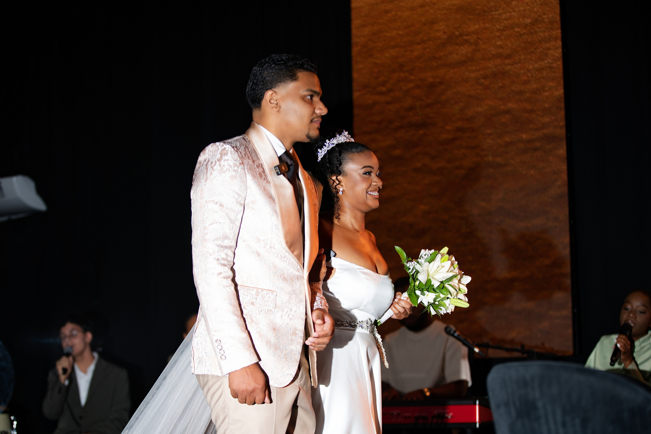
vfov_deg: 19.5
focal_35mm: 70
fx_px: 1266
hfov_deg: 28.8
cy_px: 217
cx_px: 326
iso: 200
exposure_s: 1/160
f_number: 2.8
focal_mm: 70
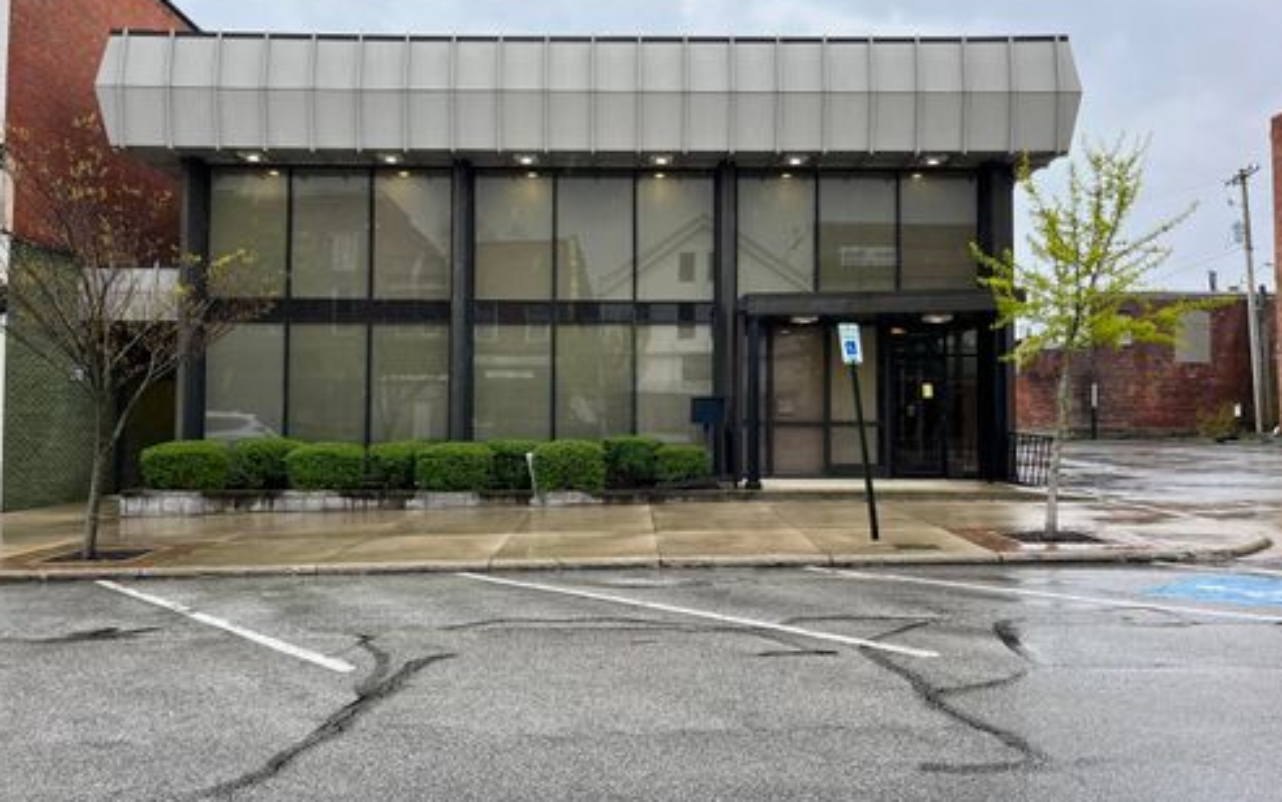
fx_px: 979
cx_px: 638
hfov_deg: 66.4
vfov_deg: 44.5
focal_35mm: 28
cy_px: 366
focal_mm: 5.1
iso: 50
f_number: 1.6
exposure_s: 1/344
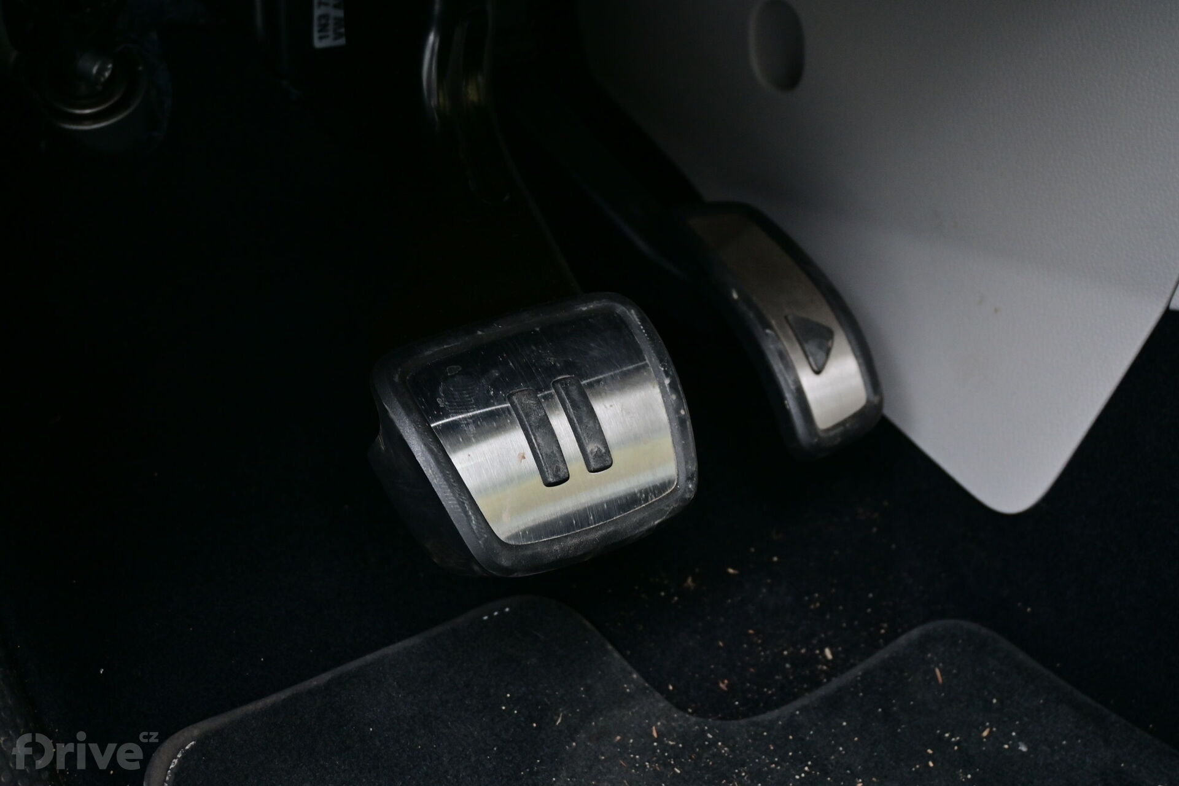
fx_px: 1768
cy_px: 393
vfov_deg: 25.1
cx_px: 590
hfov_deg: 36.9
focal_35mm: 54
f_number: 5.3
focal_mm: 36
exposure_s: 1/60
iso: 720
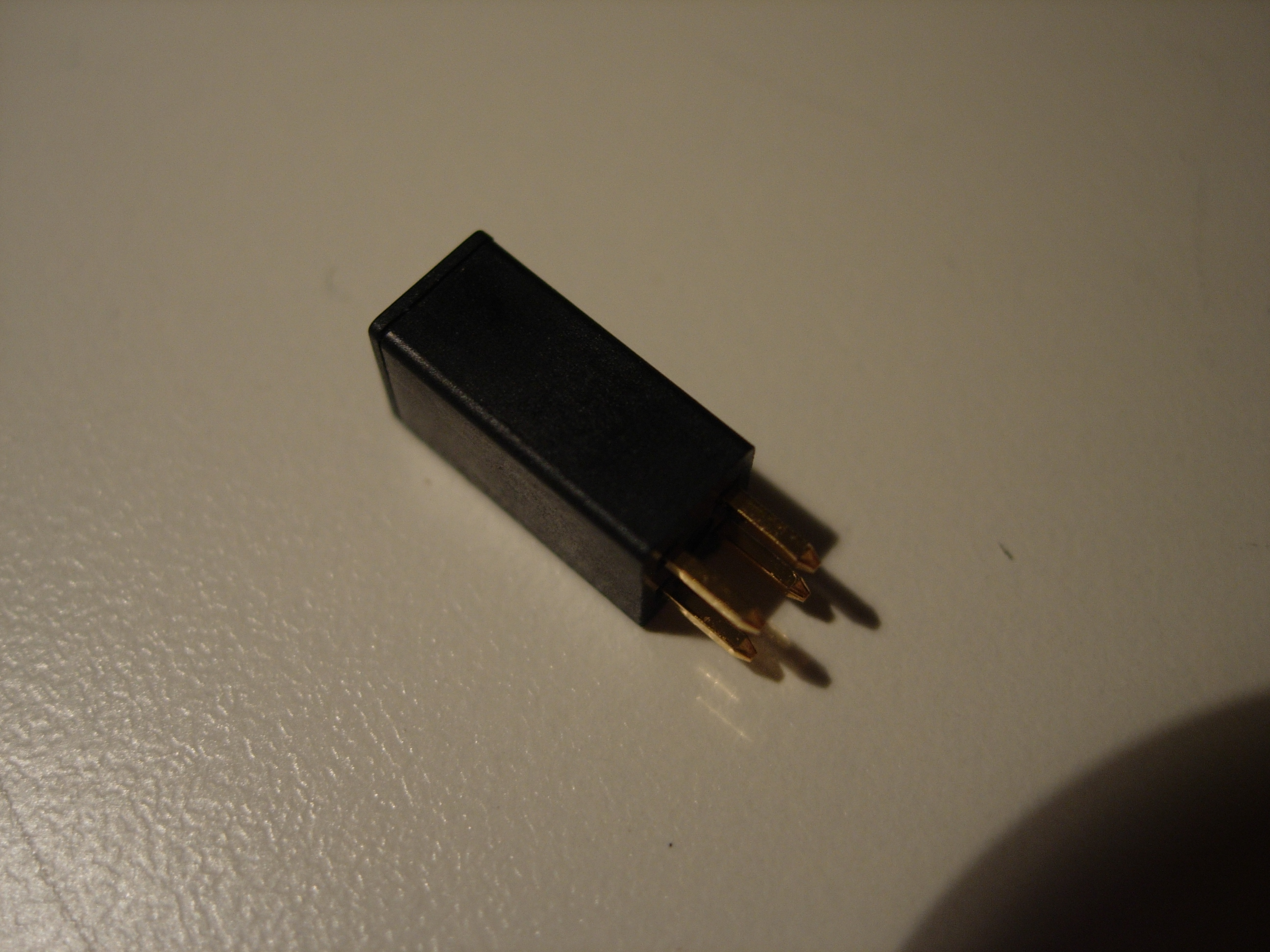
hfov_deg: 45.8
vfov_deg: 35.1
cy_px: 476
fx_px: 1504
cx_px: 635
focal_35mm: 41
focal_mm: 8.5
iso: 64
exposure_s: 1/108
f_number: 2.9
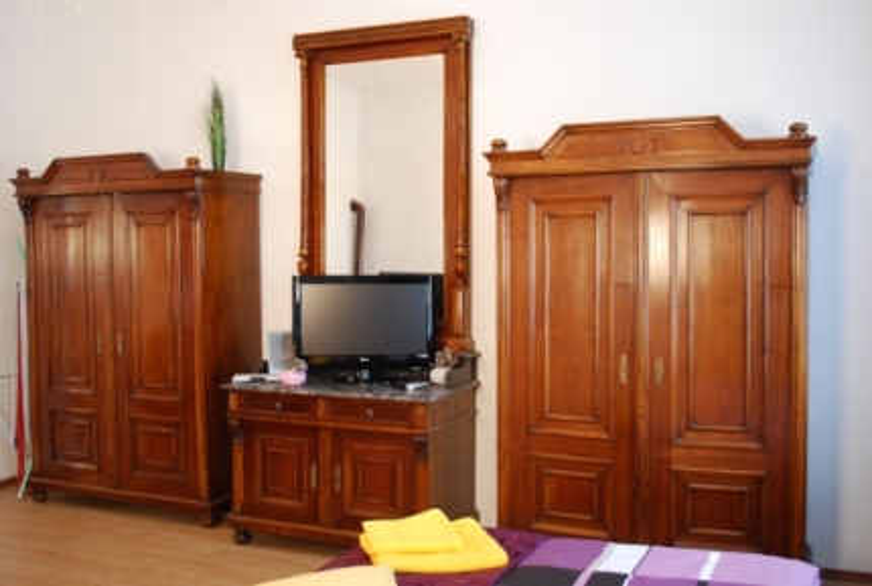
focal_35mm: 36
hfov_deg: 53.0
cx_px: 436
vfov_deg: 37.1
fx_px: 874
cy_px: 293
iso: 720
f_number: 4.2
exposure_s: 1/30
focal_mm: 24
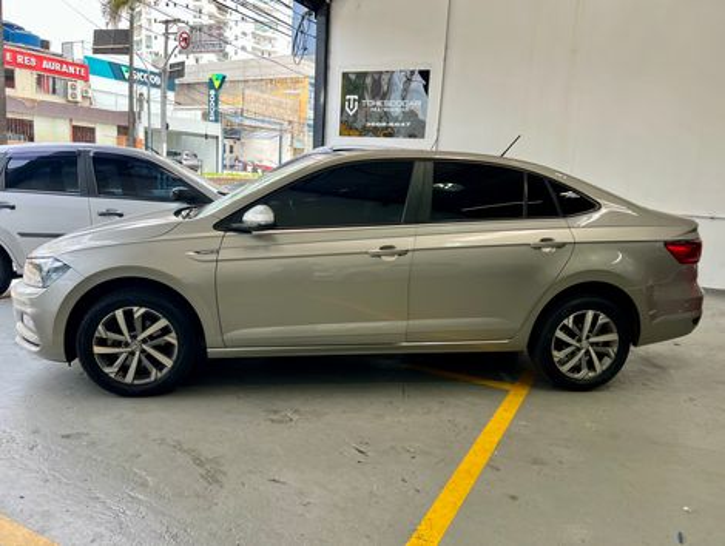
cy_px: 273
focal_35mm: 26
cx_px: 362
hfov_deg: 67.2
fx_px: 545
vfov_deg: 53.2
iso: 50
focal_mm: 5.7
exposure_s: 1/389
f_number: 1.5
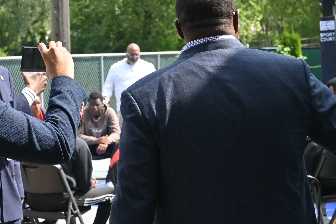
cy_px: 113
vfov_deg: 13.4
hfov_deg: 19.5
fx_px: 952
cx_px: 14
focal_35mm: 102
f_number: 4.5
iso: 900
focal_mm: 28
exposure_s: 1/2500
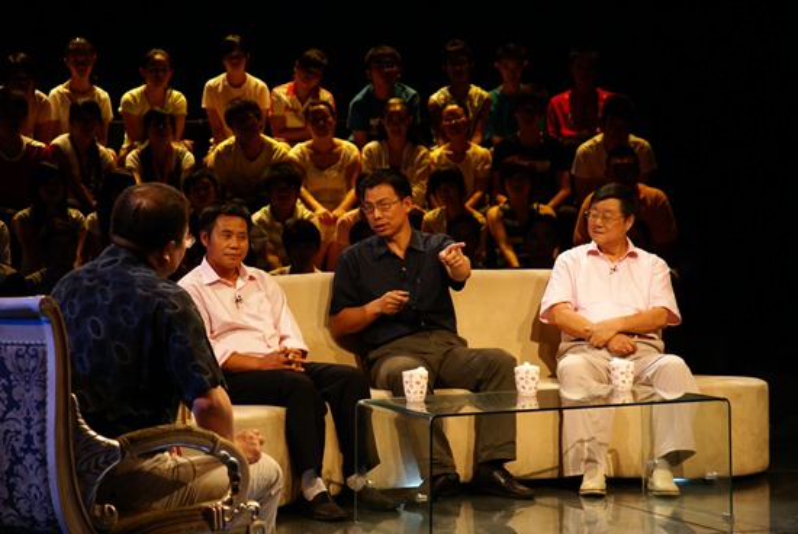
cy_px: 267
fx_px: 2663
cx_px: 399
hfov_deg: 17.0
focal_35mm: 120
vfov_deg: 11.5
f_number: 4.5
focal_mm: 80
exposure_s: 1/20
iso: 400
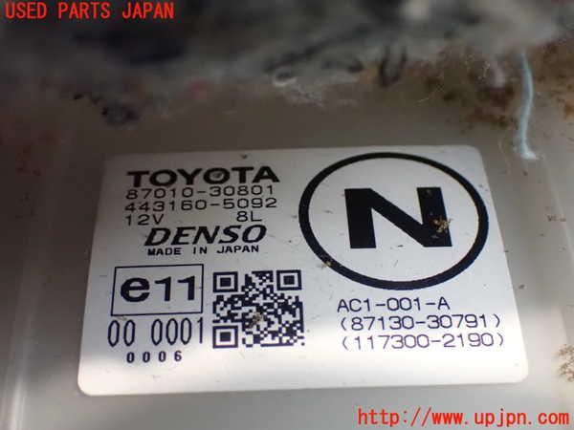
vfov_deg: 25.2
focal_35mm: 58
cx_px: 287
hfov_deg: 33.2
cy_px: 215
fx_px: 962
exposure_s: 1/40
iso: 1600
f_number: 3.5
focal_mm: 10.35
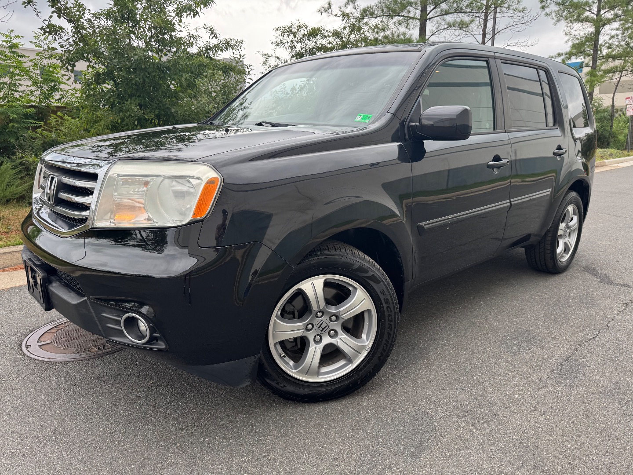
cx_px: 316
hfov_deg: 71.6
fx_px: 439
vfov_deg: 56.8
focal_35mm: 24
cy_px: 238
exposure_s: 1/150
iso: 64
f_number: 1.78
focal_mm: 6.76
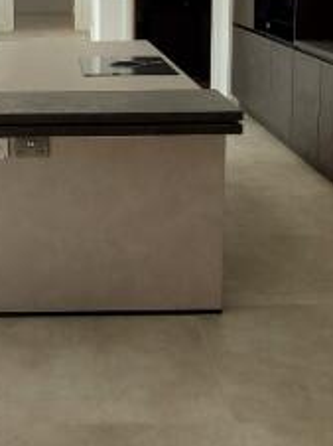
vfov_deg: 31.6
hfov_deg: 24.2
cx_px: 49
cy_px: 69
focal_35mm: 59
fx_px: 758
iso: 50
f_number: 2.2
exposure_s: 1/909
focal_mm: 1.74
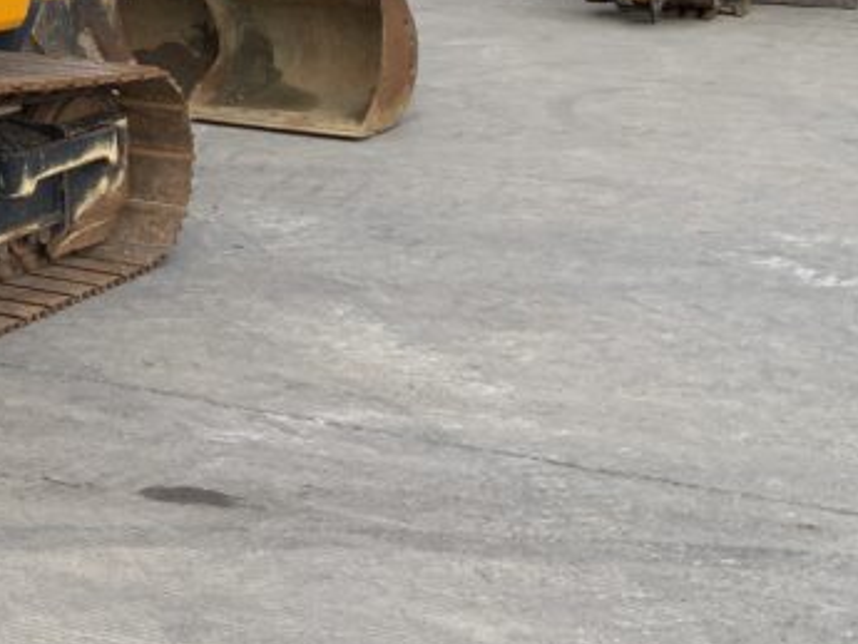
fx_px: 2132
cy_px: -194
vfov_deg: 16.3
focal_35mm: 86
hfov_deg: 20.8
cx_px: -254
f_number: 1.8
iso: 16
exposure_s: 1/1144
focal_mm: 3
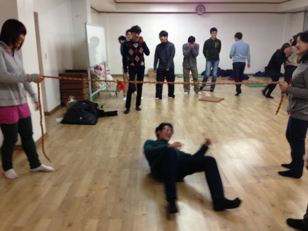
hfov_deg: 55.4
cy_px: 116
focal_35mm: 33
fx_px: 294
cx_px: 154
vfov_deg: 42.9
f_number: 2.4
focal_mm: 4.13
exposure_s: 1/20
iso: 125
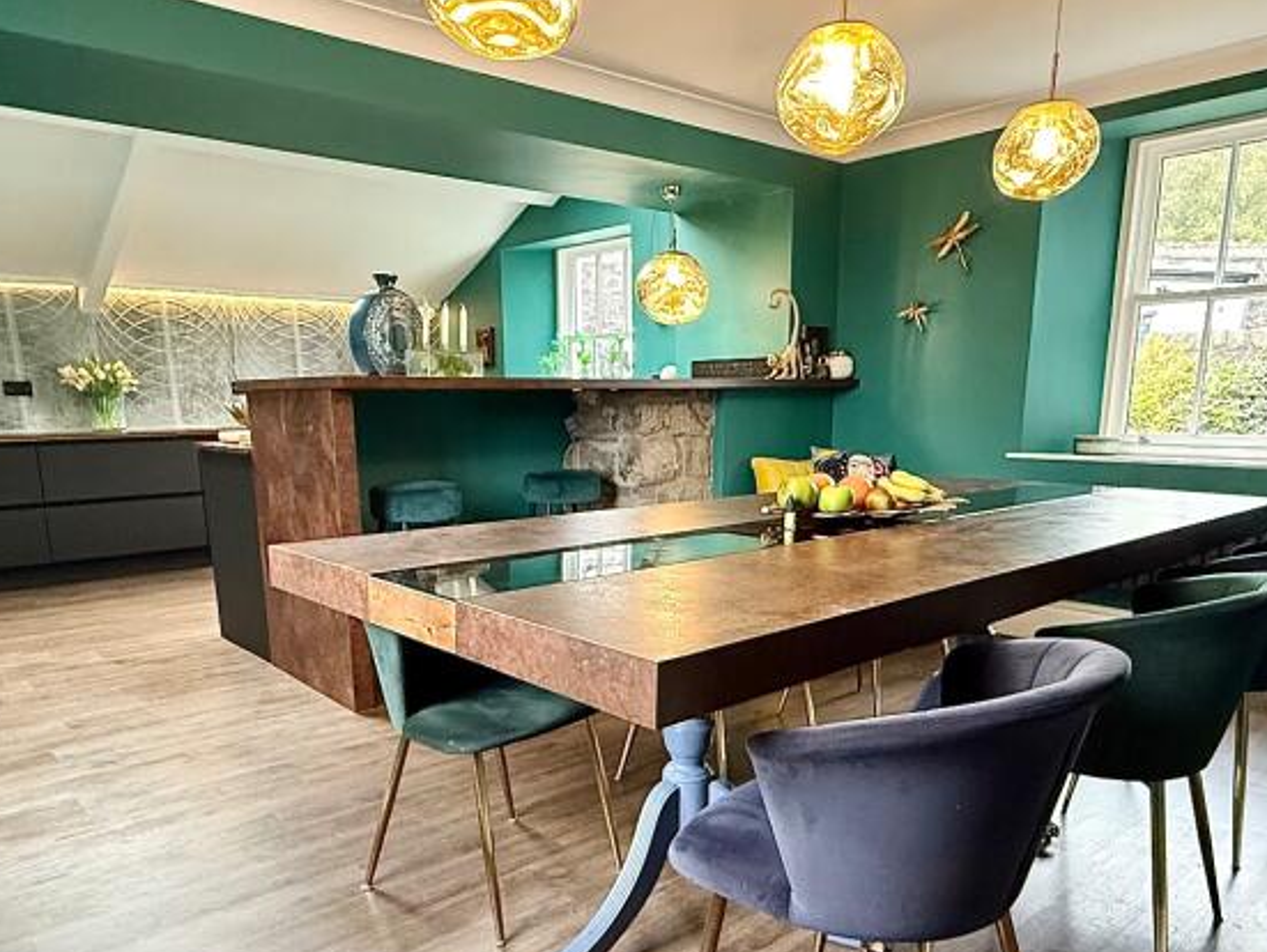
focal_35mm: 26
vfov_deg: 52.3
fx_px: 952
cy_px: 619
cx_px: 625
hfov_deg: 67.3
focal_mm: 2.22
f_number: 2.2
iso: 640
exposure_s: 1/50
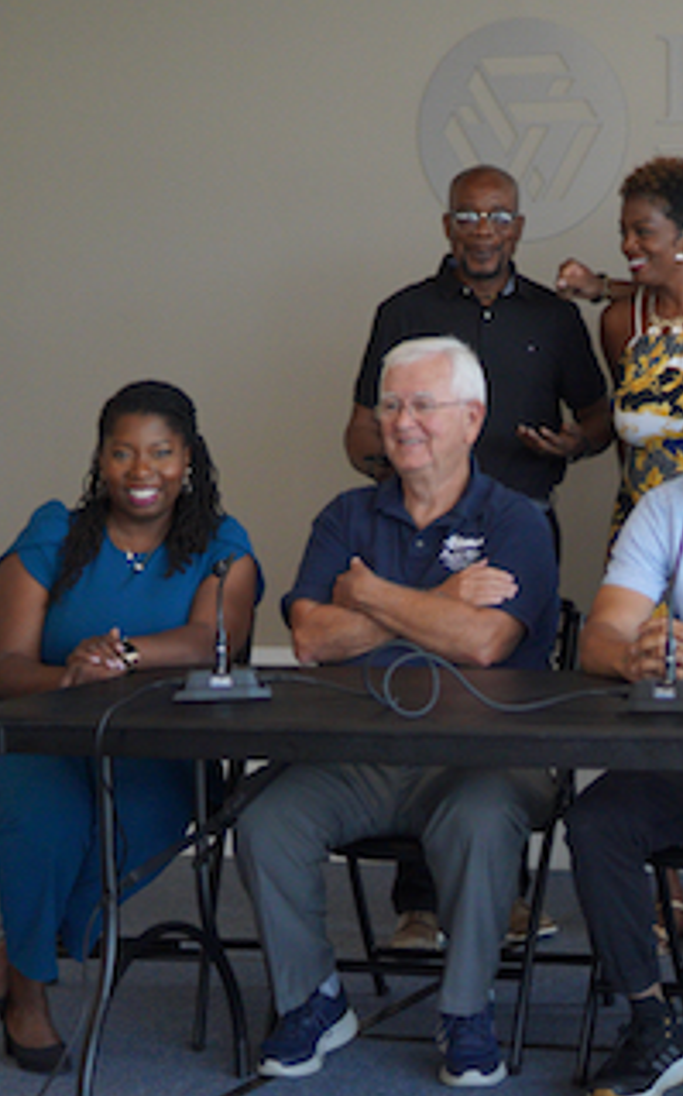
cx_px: 944
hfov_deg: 13.6
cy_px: 380
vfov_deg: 22.5
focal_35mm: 92
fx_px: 2744
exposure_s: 1/1600
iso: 640
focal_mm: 30
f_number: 1.4
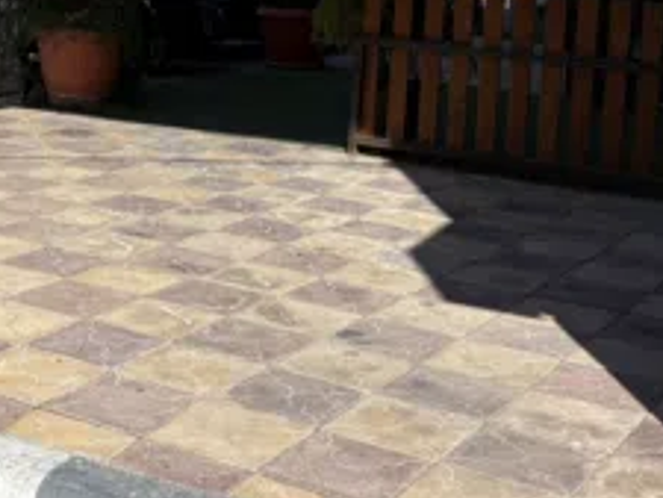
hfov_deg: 26.0
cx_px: 159
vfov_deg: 19.2
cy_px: -38
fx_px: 1418
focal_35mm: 74
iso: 50
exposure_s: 1/5814
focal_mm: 5.96
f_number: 1.6
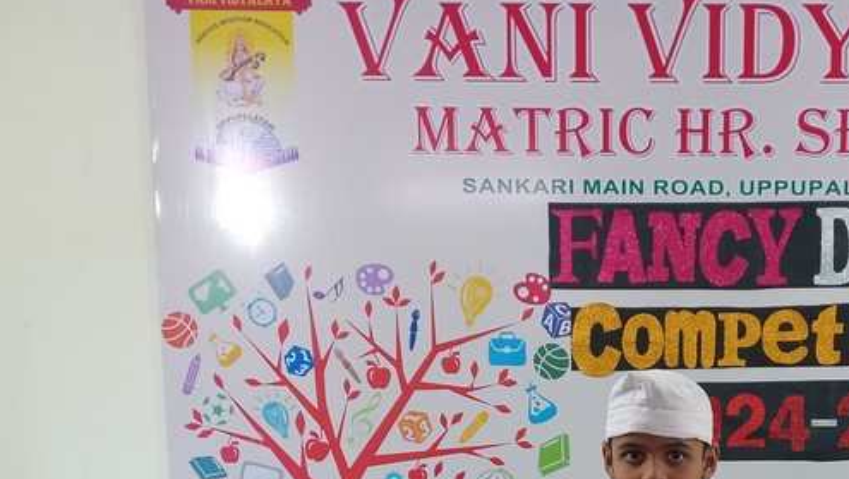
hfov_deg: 36.7
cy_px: 573
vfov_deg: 20.5
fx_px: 1239
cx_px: 662
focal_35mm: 55
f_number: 1.8
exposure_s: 1/50
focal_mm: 4.6
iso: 250
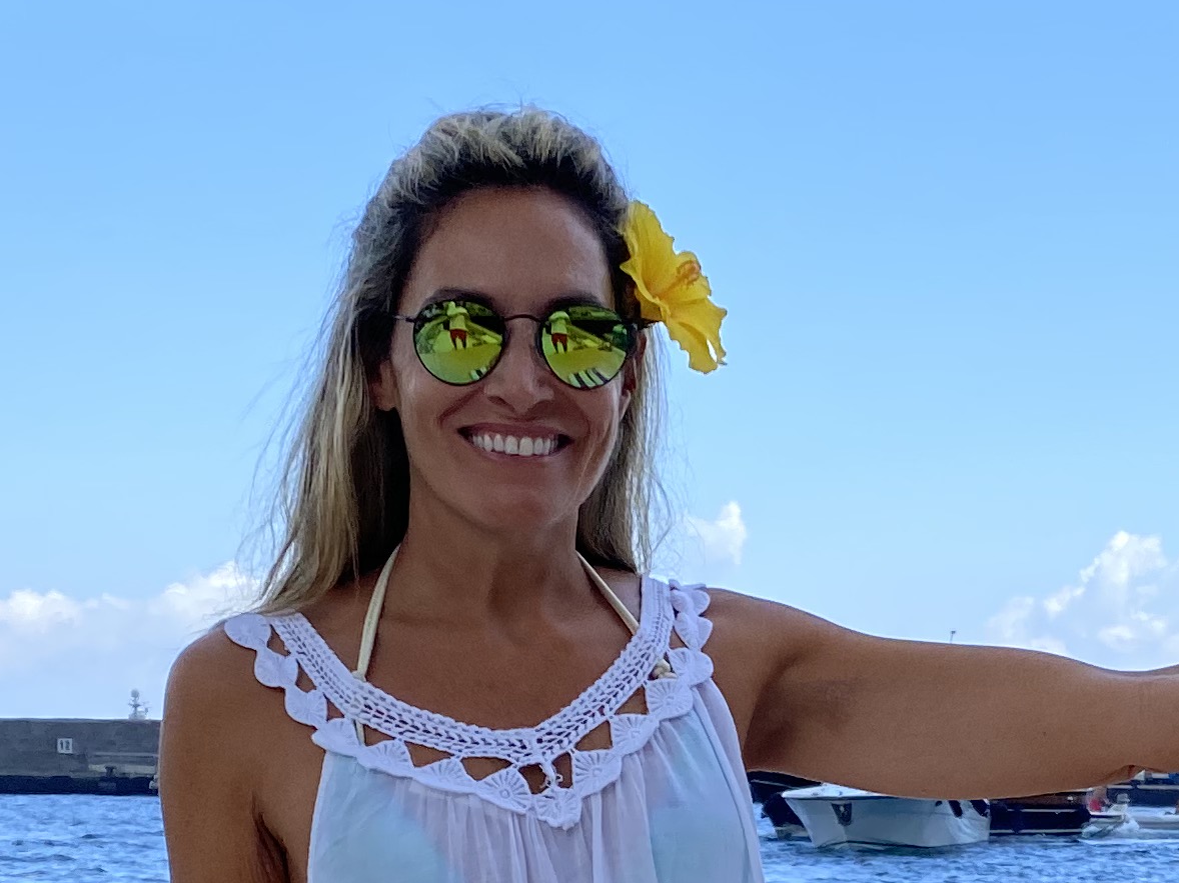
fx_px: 3031
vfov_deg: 16.1
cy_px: 956
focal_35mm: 89
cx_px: 913
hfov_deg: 21.8
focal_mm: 4.25
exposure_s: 1/1808
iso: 32
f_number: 1.8
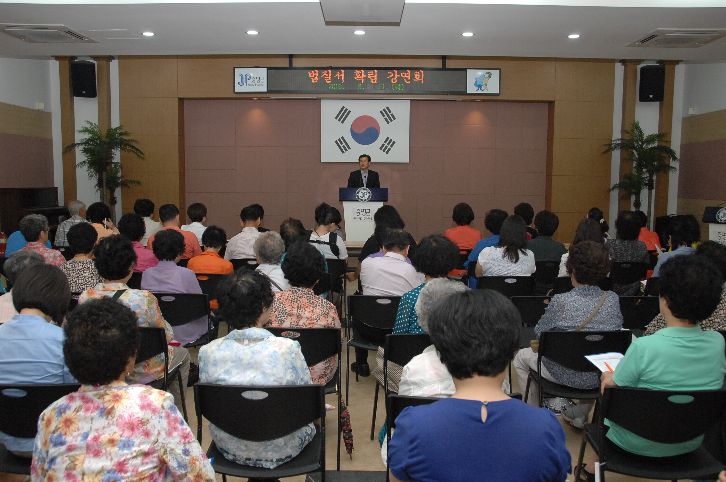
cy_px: 241
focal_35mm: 30
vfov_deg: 43.5
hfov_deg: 62.0
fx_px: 604
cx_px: 363
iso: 800
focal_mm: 20
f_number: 6.7
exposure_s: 1/60
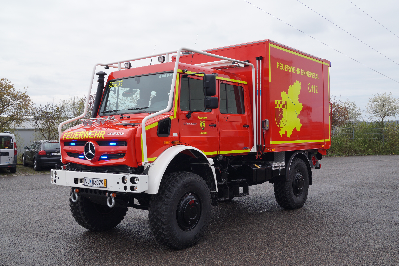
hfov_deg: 53.2
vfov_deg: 36.8
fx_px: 399
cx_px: 200
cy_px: 133
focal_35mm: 36
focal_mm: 24
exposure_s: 1/250
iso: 100
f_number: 8
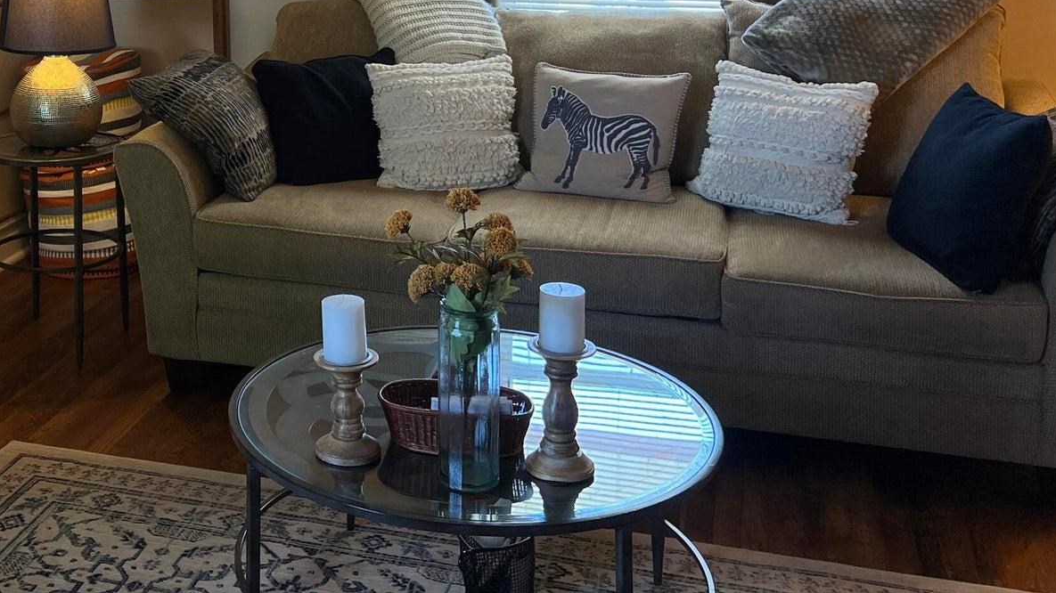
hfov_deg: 39.1
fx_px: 1428
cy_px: 10
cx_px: 222
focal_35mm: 51
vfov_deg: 22.6
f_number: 1.5
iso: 80
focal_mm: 5.7
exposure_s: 1/120
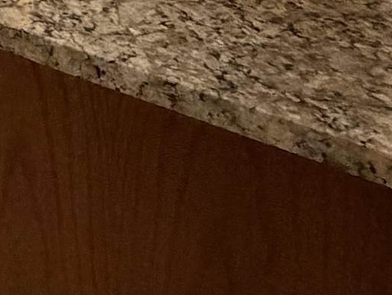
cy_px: -473
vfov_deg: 12.5
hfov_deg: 16.1
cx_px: -464
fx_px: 940
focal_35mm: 83
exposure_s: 1/60
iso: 400
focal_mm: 2.22
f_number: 2.2
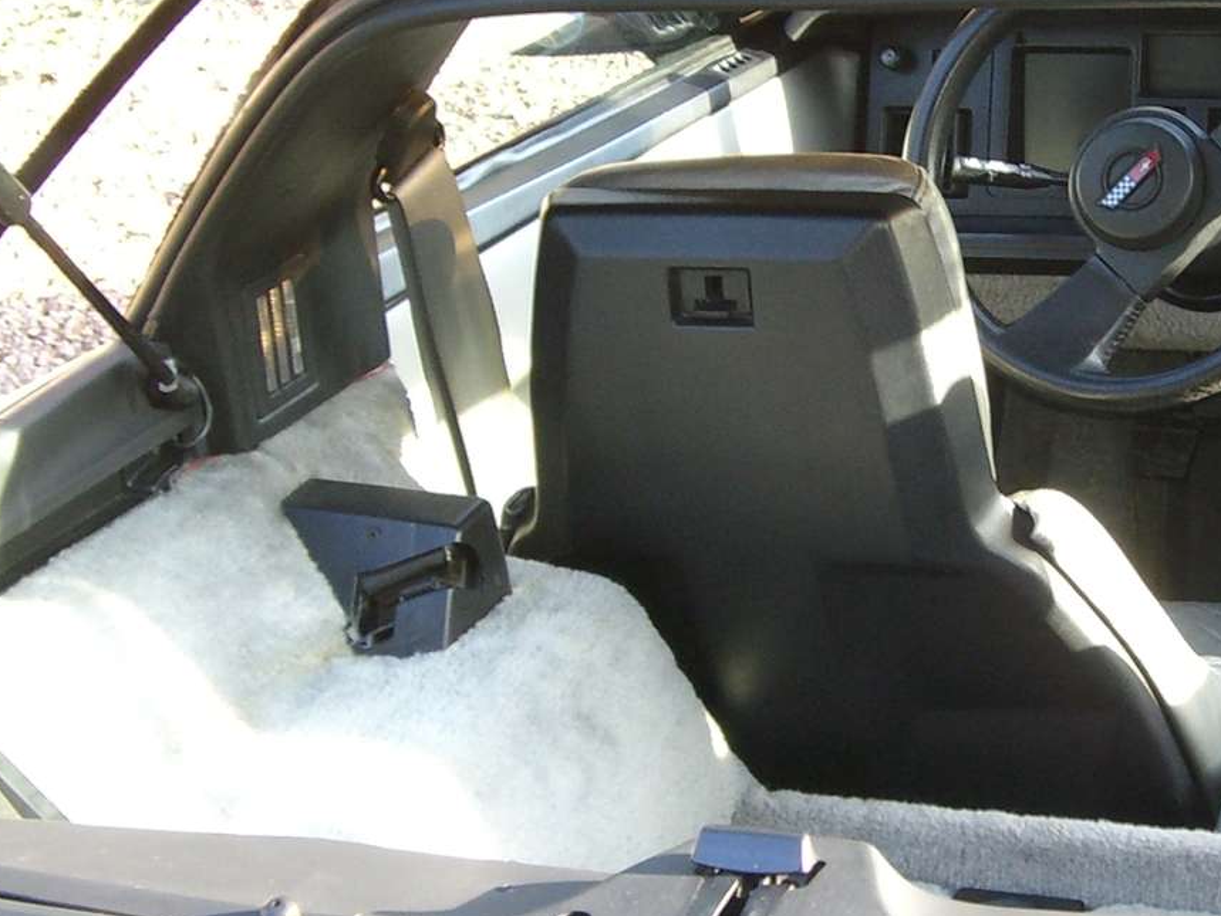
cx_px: 1082
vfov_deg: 11.6
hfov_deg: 15.2
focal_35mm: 128
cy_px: 308
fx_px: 4517
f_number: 3.3
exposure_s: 1/60
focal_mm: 9
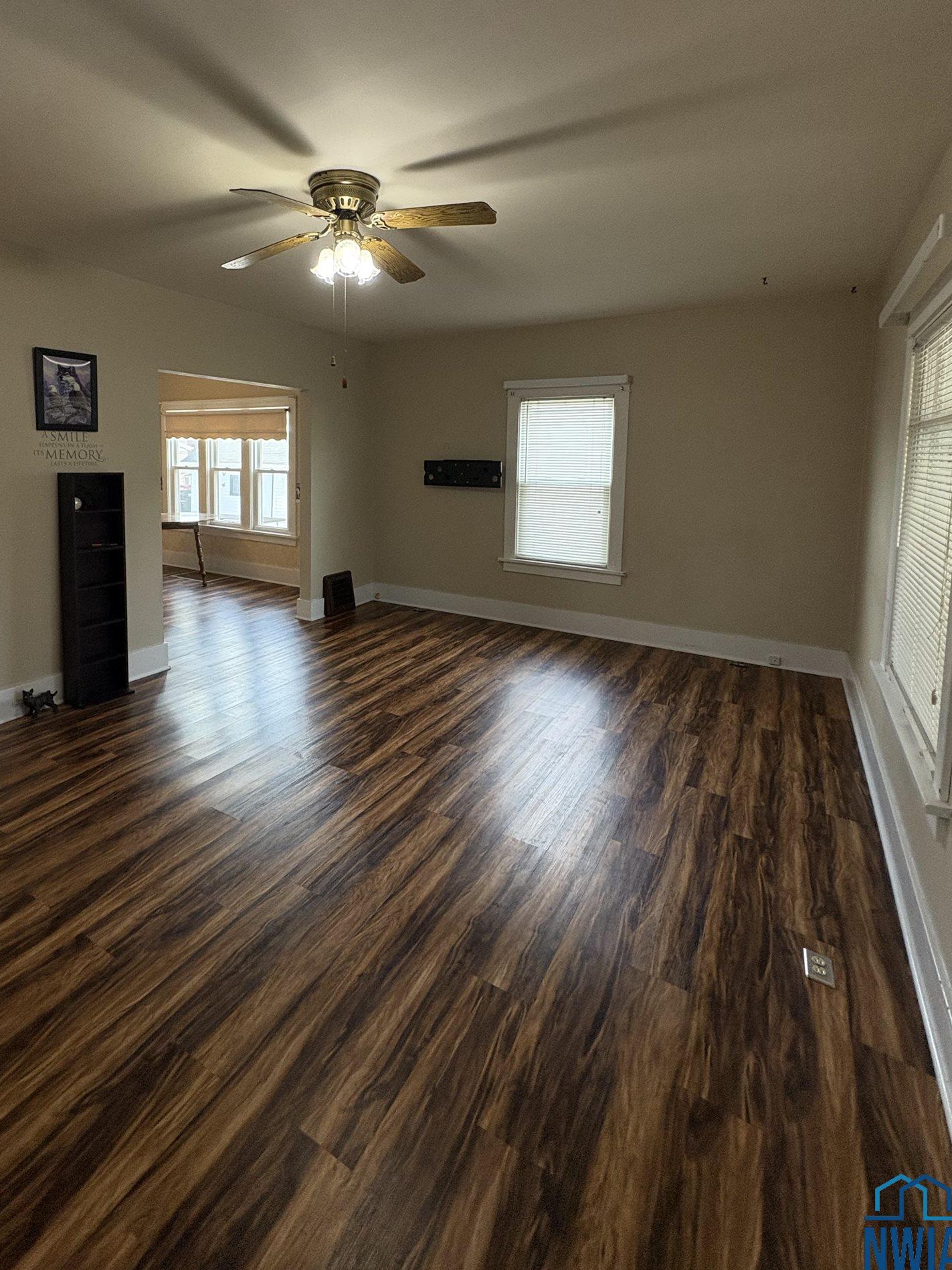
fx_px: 623
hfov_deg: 74.1
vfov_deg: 89.8
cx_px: 391
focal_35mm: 17
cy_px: 504
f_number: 2.2
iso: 320
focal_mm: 2.22
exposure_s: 1/120
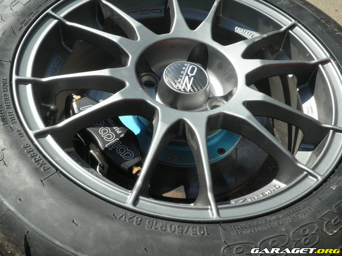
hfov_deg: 50.1
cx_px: 171
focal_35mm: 37
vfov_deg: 38.7
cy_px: 128
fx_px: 366
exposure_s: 1/640
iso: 64
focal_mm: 6.5
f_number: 3.1
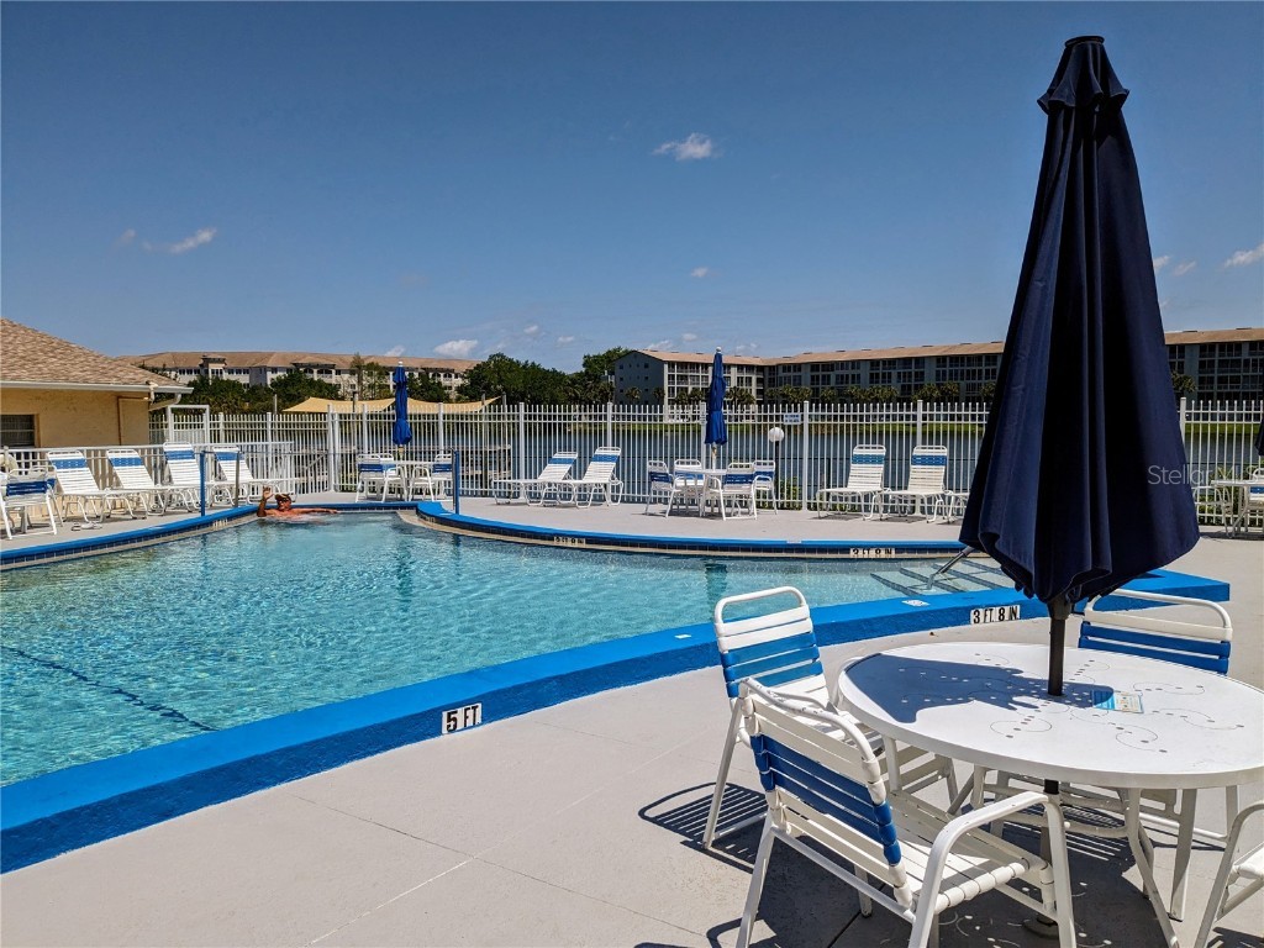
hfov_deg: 65.3
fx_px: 986
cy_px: 474
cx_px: 632
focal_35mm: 27
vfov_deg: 51.4
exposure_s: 1/11628
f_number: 1.73
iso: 76
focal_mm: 4.38
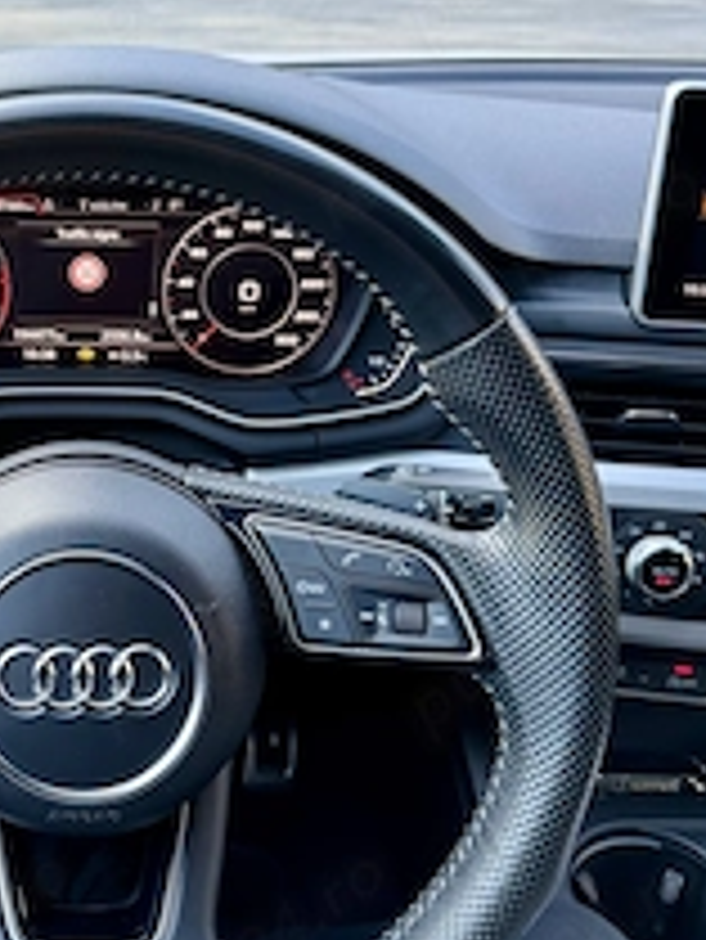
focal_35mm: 46
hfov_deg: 30.3
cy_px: 351
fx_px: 1250
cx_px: 81
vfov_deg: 40.9
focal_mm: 6.76
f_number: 1.78
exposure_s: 1/121
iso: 100
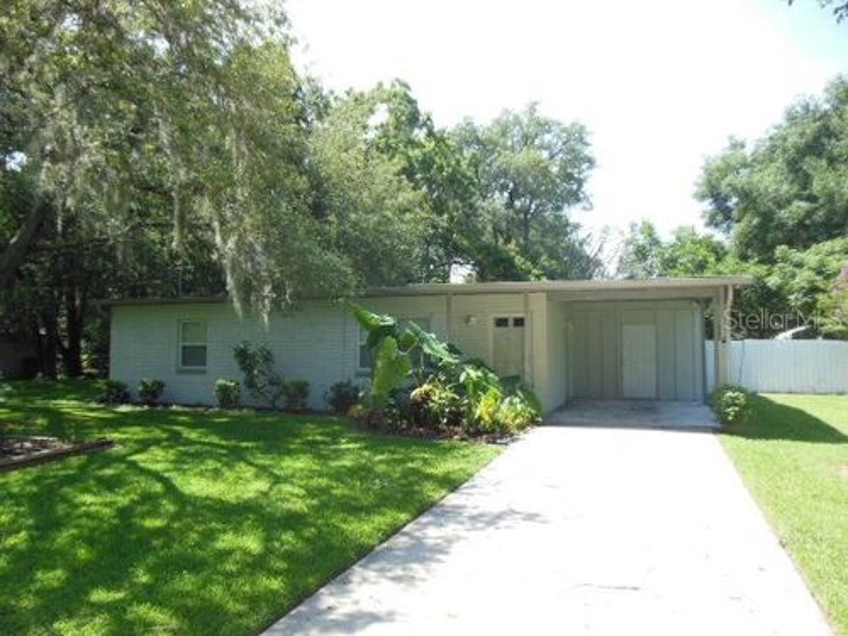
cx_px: 424
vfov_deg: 54.9
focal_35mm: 25
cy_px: 318
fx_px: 612
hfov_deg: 69.4
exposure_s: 1/400
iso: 125
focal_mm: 4.5
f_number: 3.2
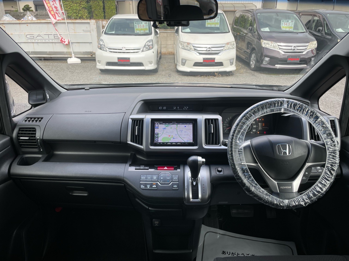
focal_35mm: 26
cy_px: 130
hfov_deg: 67.3
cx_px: 174
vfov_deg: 53.1
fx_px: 262
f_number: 1.6
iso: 32
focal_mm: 4.2
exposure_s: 1/368
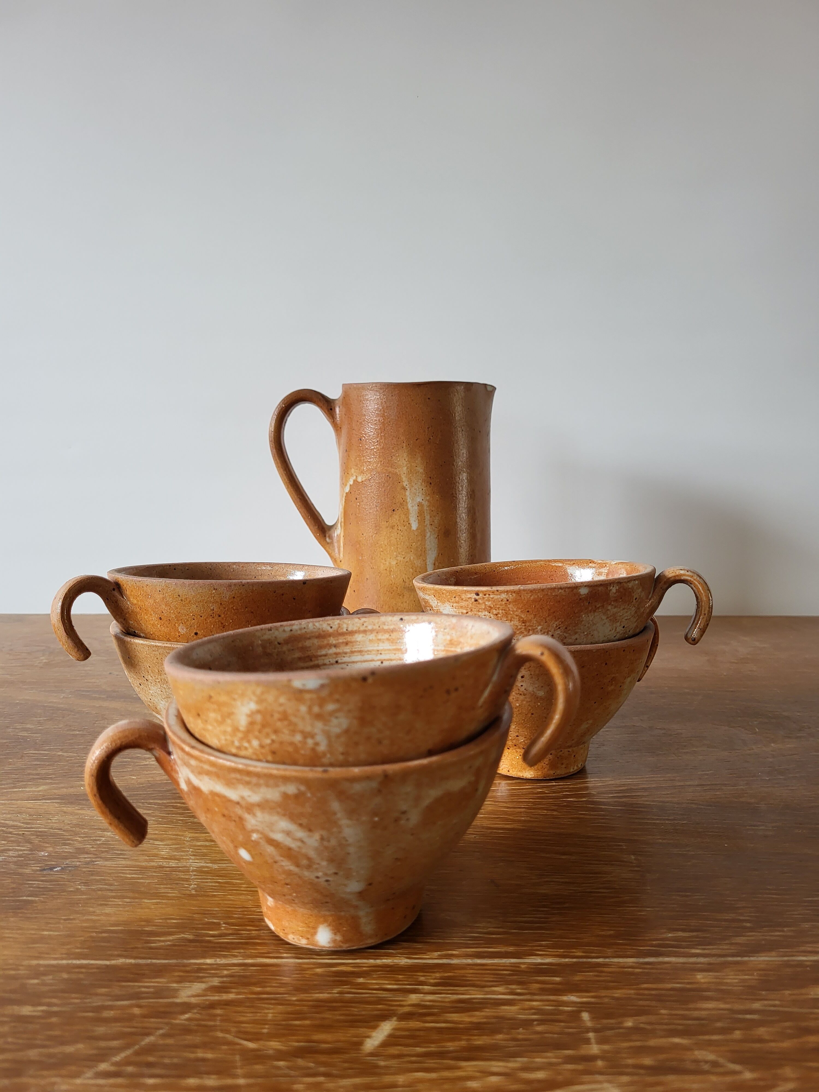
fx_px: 820
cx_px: 410
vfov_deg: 67.3
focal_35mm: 26
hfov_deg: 53.1
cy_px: 546
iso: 100
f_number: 1.8
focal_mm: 5.4
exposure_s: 1/100
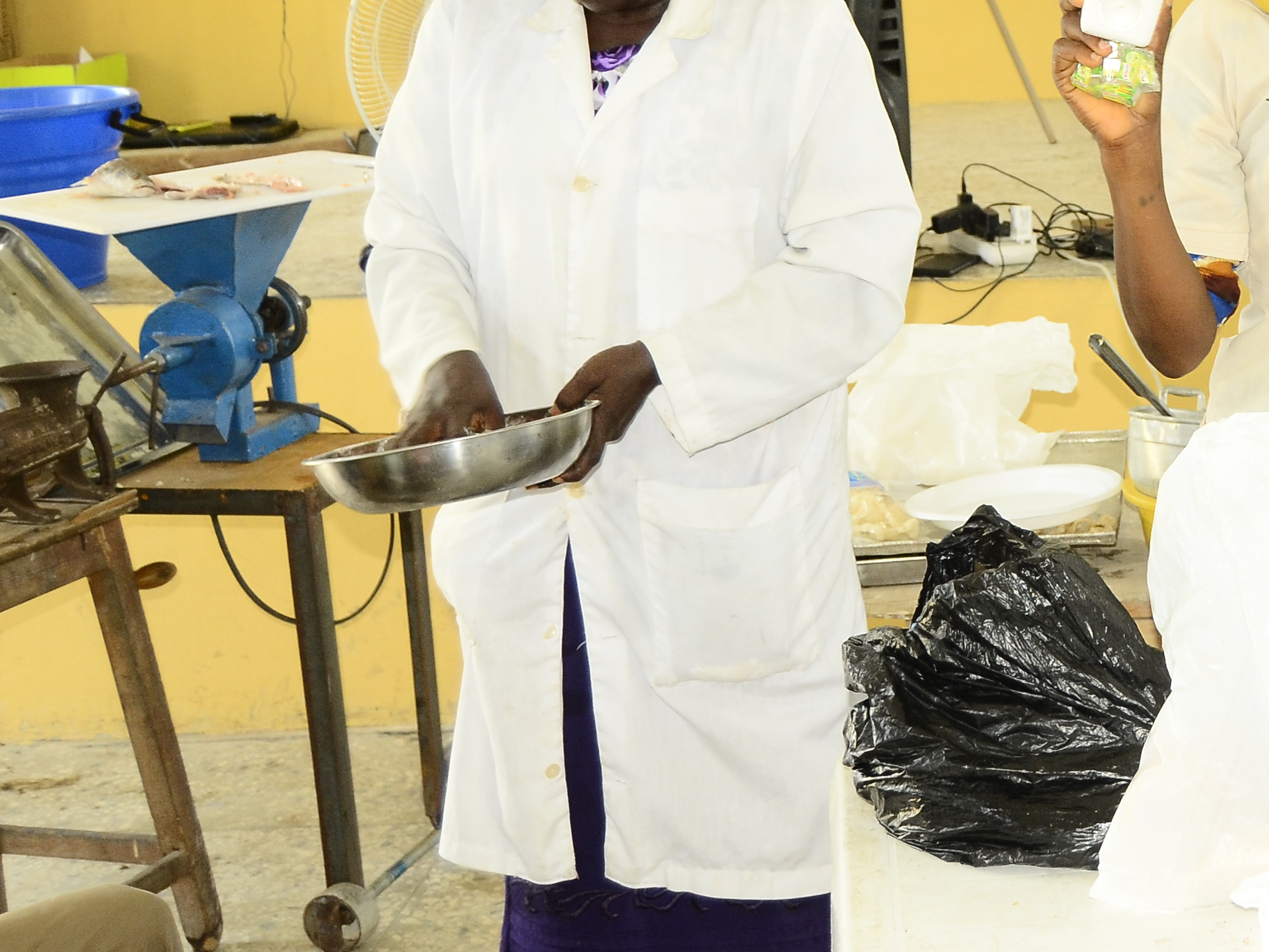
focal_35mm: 71
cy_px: 172
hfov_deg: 25.1
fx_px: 2603
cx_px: 1462
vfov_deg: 20.5
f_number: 3.5
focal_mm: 20
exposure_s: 1/80
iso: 500
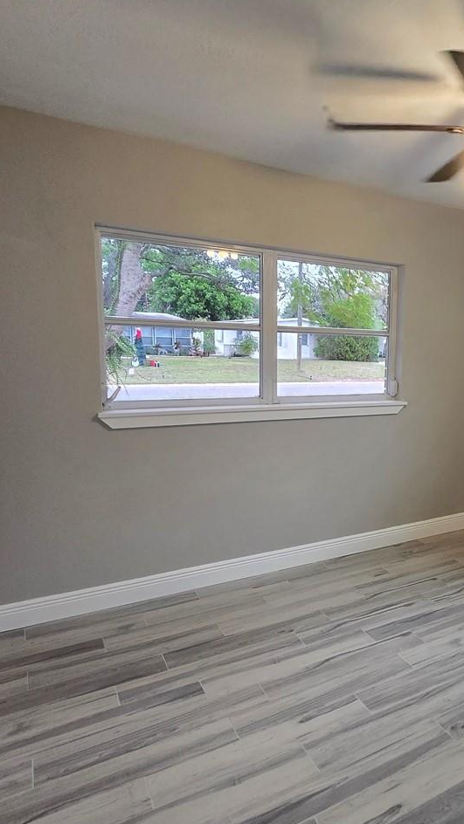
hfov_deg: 43.0
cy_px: 417
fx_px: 525
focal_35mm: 24
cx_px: 431
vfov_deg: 76.3
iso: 125
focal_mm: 1.7
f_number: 2.2
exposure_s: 1/60
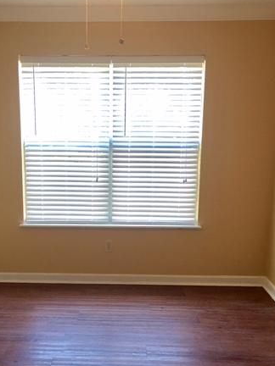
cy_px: 225
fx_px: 455
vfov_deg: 43.6
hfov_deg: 33.5
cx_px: 105
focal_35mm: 43
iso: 40
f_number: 2.2
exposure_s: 1/15
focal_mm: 4.15
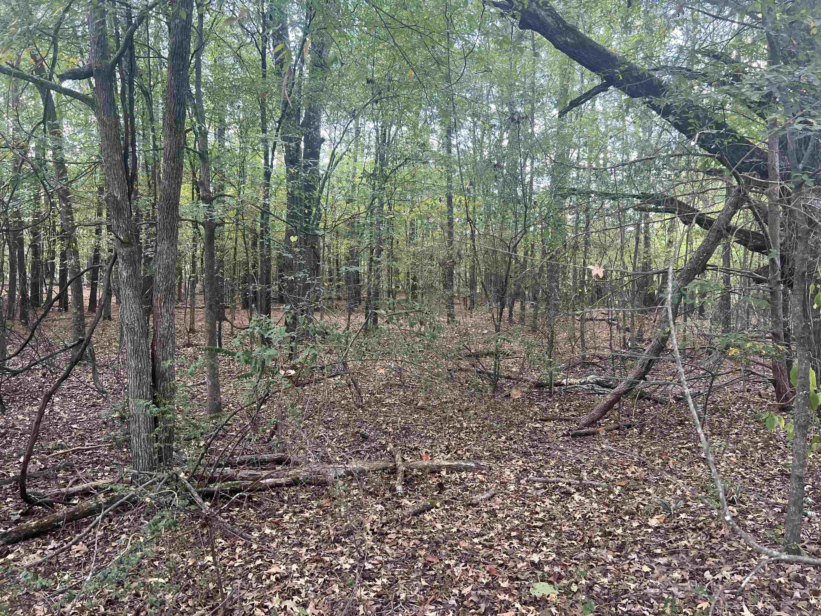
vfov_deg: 53.1
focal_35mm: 26
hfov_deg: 67.3
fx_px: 617
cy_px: 308
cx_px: 410
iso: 125
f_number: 1.5
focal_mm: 5.7
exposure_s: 1/121
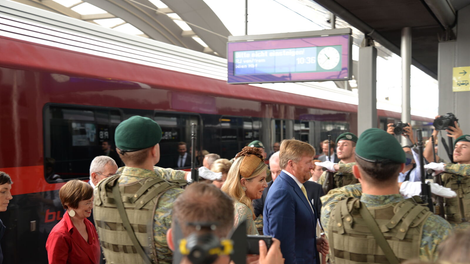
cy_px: 151
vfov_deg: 23.5
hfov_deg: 40.6
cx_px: 238
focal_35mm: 51
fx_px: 636
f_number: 4.2
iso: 250
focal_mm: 48
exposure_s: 1/60
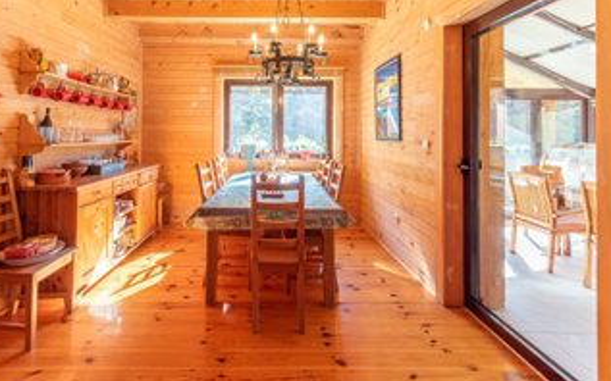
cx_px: 264
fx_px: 300
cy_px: 129
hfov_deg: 90.6
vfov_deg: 63.4
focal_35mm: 18
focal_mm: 14
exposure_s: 1/50
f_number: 4
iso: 100
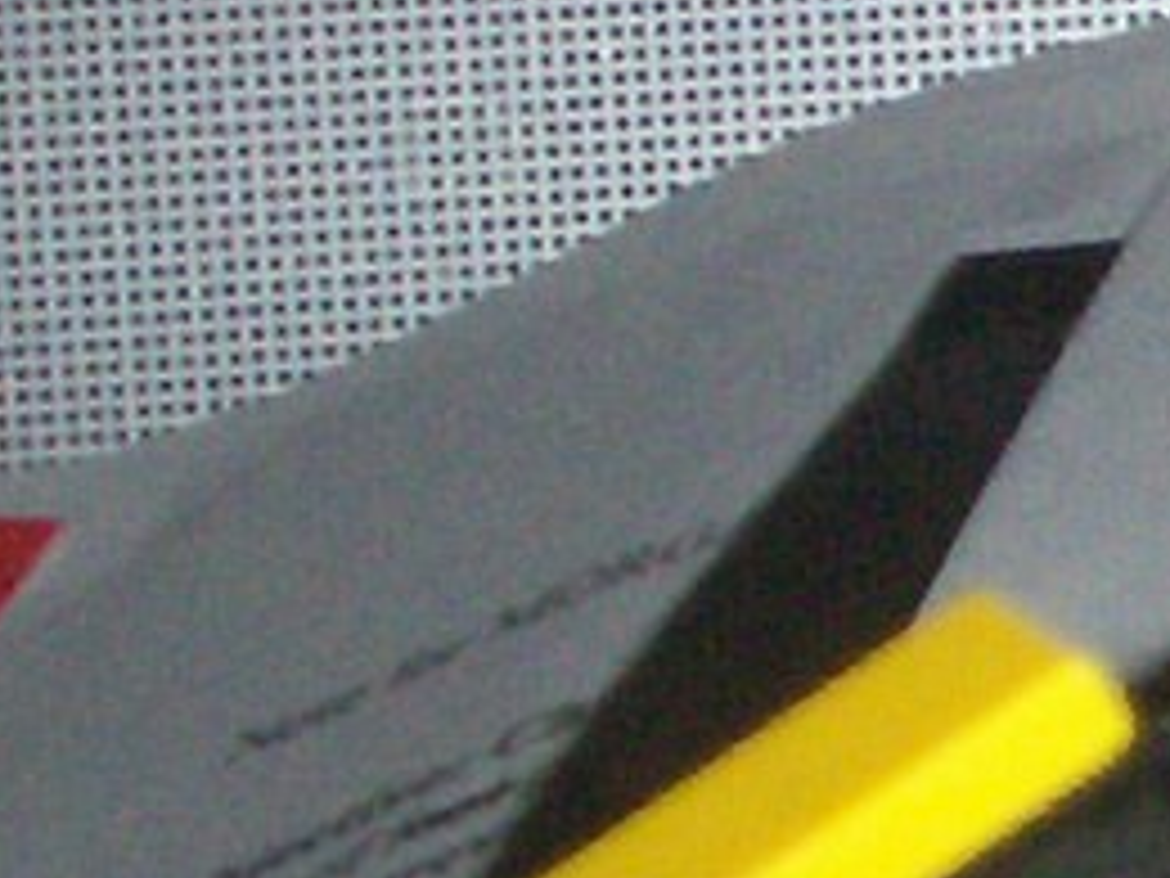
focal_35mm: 284
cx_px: 3794
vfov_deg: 5.2
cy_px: -270
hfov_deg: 6.3
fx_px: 9599
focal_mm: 5.9
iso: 140
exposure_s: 1/64
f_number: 4.5
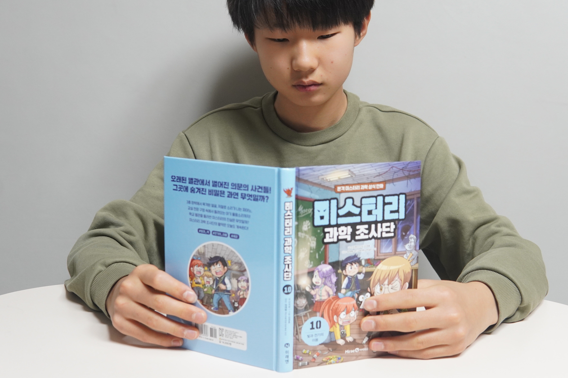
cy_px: 189
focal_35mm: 49
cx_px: 291
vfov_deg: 27.5
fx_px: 773
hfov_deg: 40.3
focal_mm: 30
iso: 1000
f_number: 5
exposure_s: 1/50
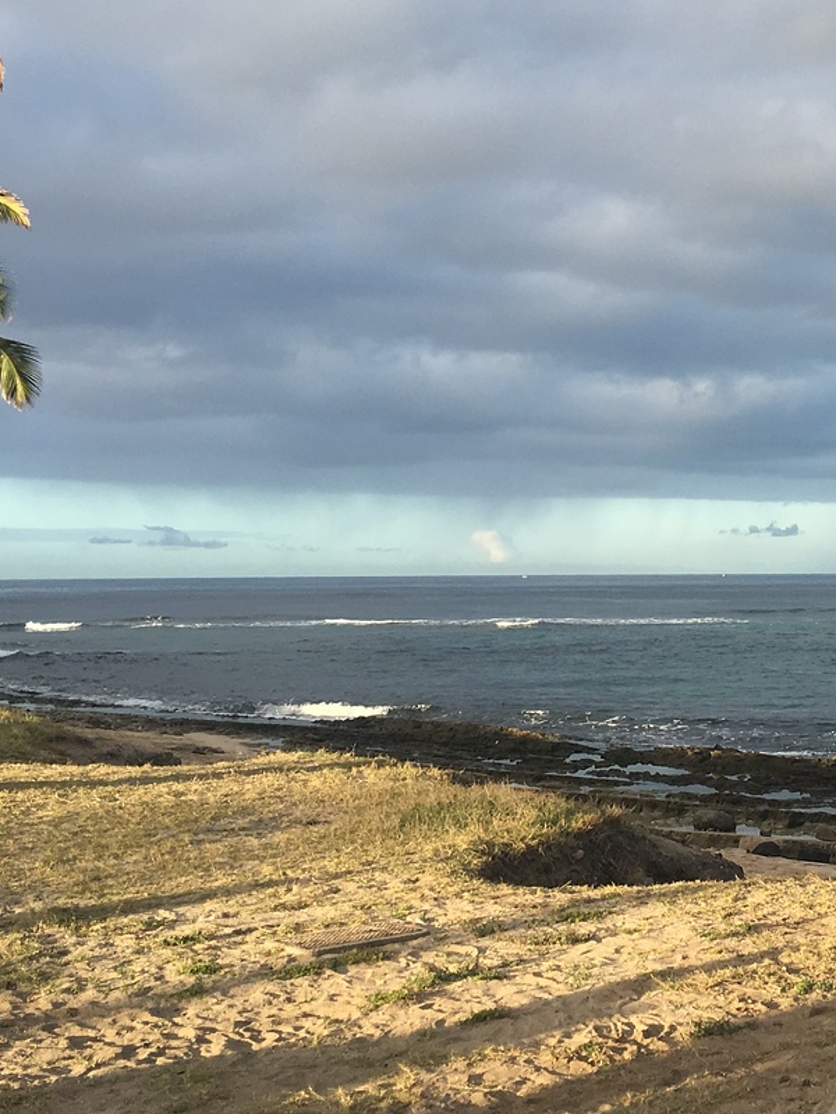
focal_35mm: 58
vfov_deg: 32.9
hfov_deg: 23.9
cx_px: 868
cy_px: 358
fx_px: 1868
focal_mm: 4.15
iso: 25
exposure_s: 1/523
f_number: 2.2
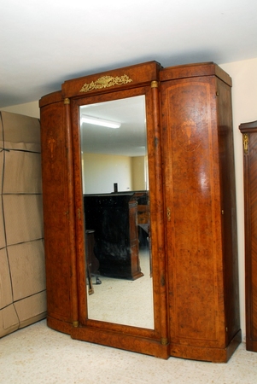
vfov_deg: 51.2
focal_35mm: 38
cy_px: 192
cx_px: 128
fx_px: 401
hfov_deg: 35.6
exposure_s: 1/80
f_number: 7.1
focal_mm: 25
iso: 320
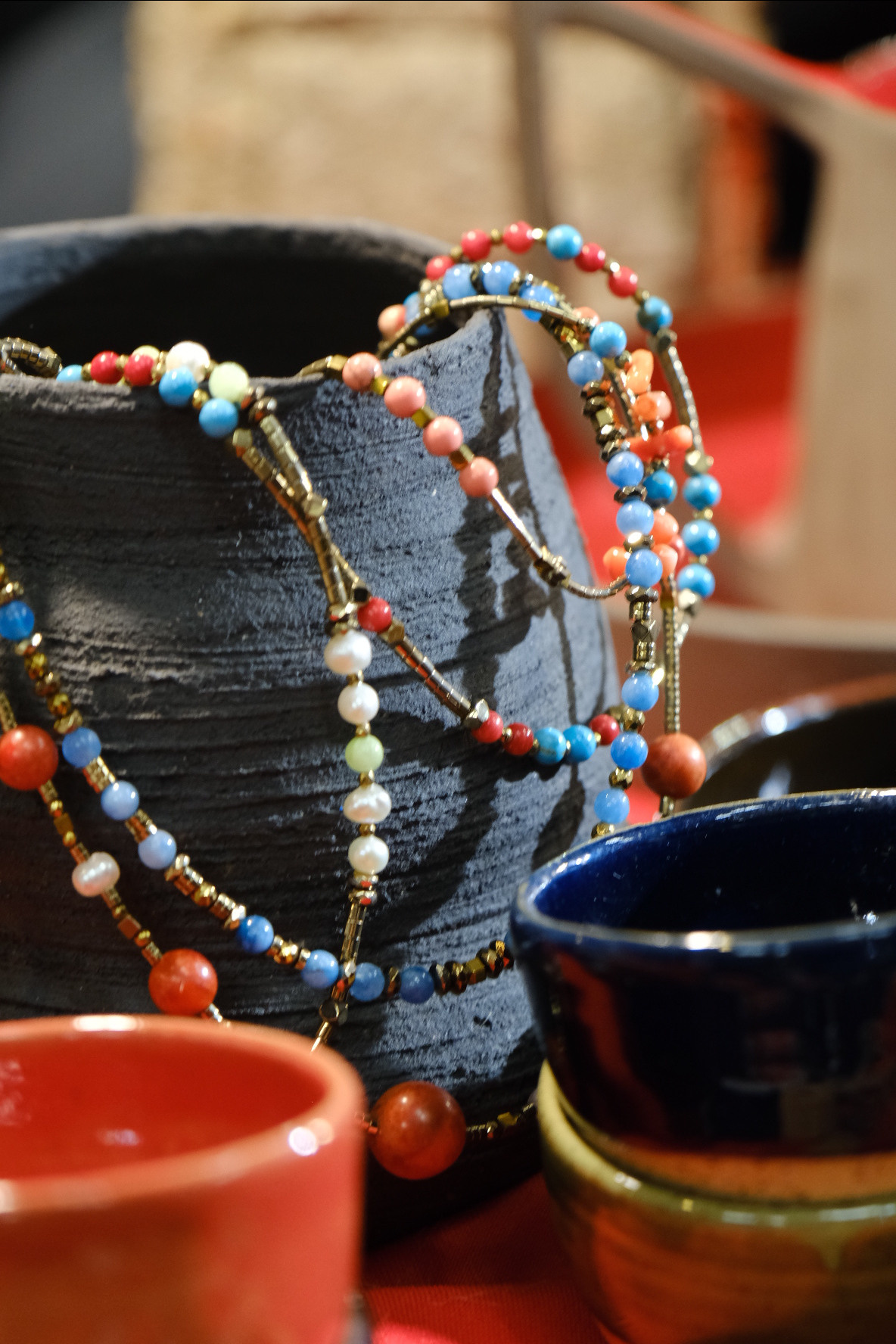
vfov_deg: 17.1
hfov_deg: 11.4
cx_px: 448
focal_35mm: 120
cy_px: 672
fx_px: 4480
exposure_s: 1/30
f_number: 4
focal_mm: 80
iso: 2000
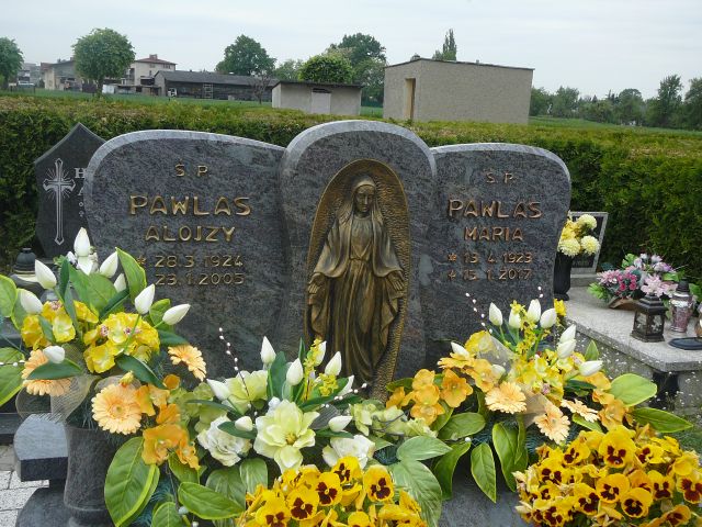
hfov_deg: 47.9
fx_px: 791
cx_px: 351
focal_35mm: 39
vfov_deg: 36.8
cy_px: 264
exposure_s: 1/400
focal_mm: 5.8
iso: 80
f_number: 3
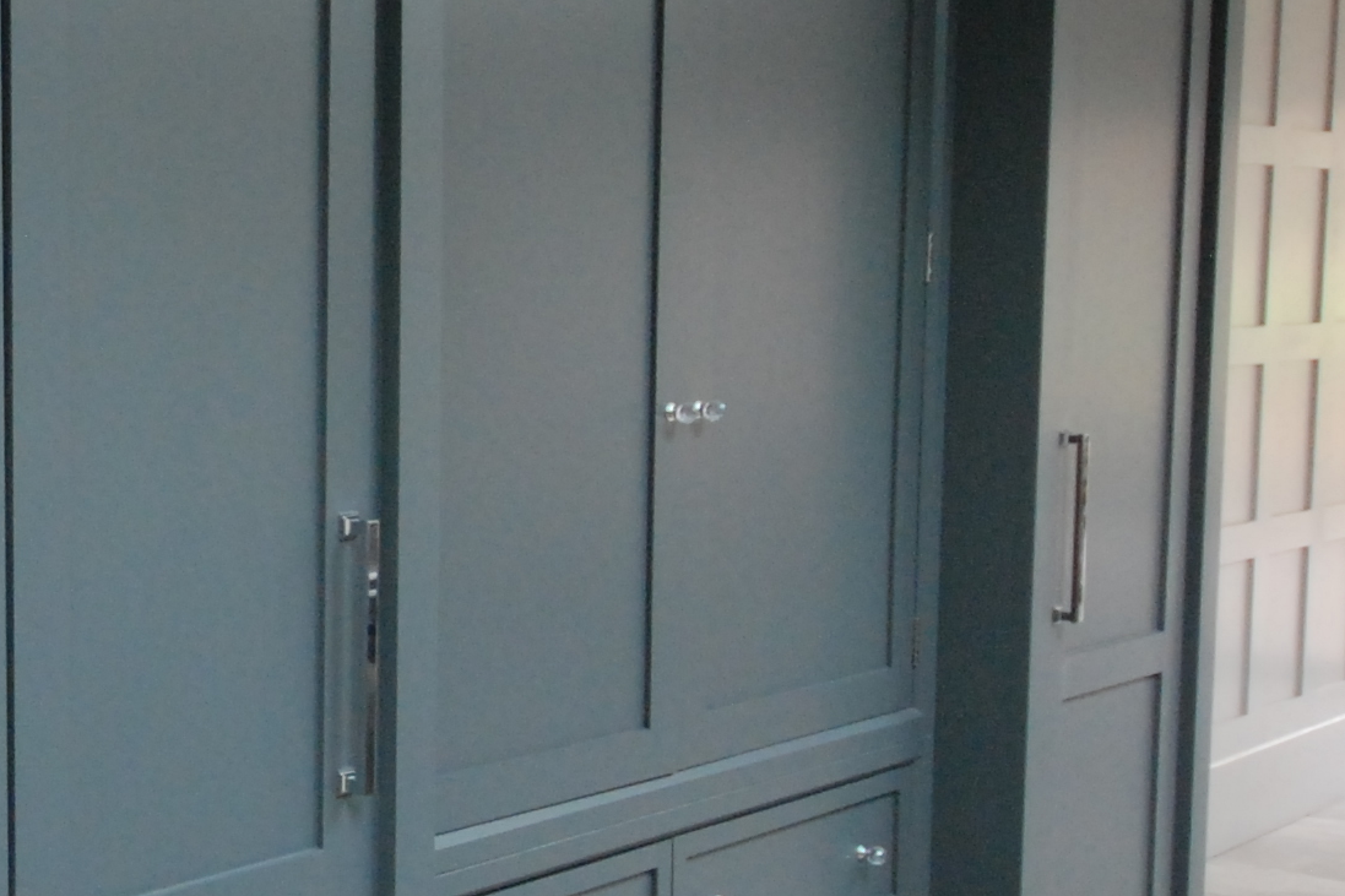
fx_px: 1980
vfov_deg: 25.5
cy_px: 469
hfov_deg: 33.3
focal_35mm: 53
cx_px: -92
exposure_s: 1/60
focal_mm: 10
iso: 800
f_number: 4
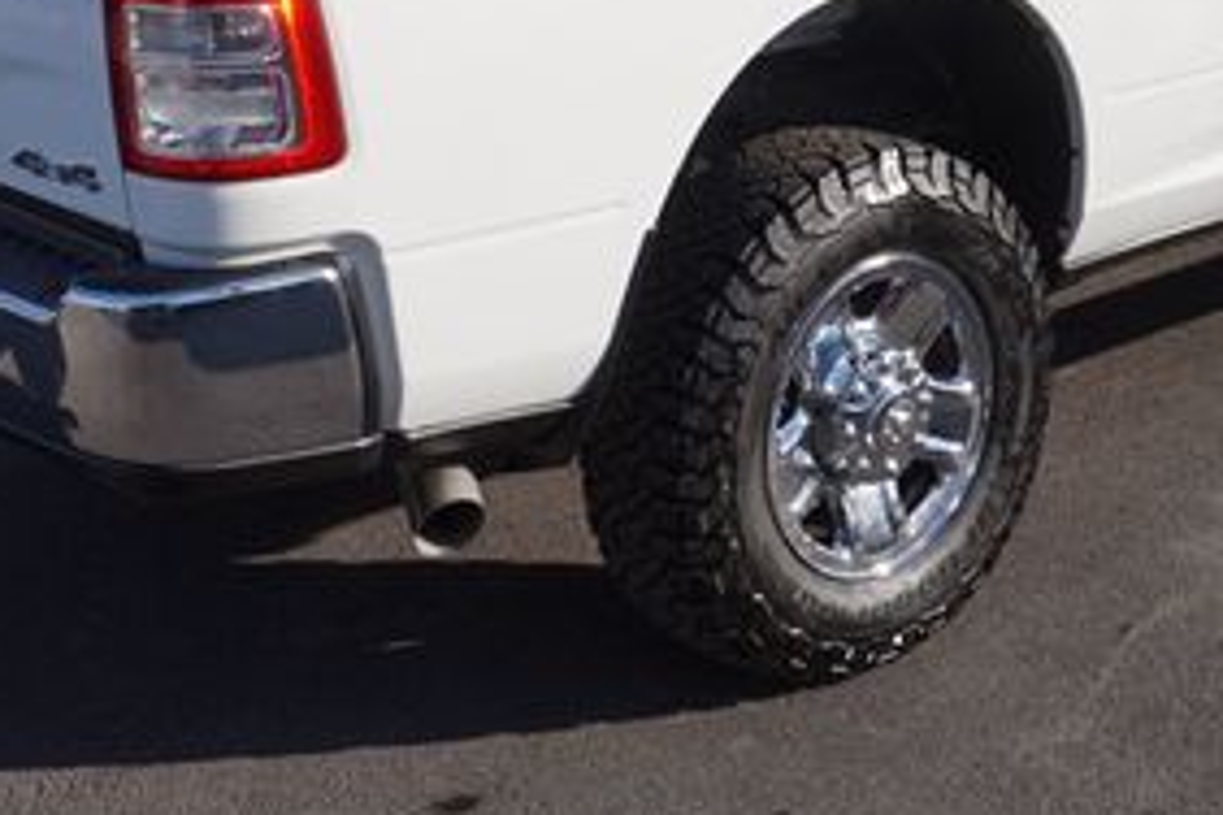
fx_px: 2310
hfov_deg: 29.5
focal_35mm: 68
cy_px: -9
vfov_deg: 19.4
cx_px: 807
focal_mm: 20
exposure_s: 1/160
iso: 100
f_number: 10
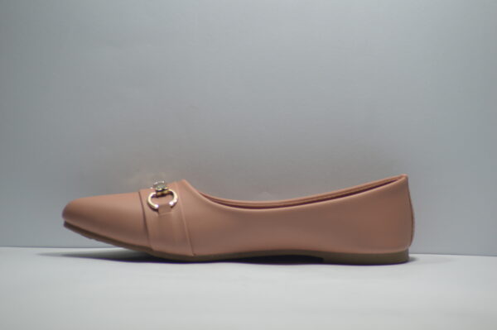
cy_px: 165
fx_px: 2793
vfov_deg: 6.8
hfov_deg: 10.2
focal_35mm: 202
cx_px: 248
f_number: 4.2
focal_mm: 135
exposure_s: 1/125
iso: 400
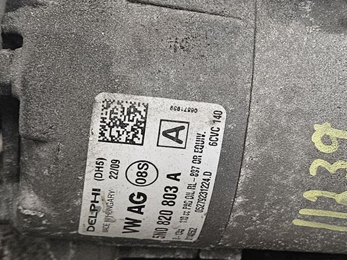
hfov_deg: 21.6
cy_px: 126
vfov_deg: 16.6
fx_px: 892
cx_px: 295
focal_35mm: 89
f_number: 1.8
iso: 500
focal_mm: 5.4
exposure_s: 1/100
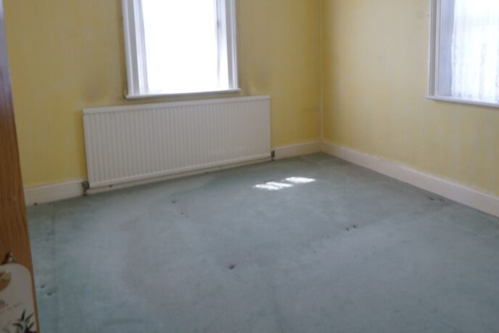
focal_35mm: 28
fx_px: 388
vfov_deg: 45.4
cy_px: 100
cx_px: 331
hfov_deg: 63.8
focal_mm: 16
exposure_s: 1/10
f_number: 8
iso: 200
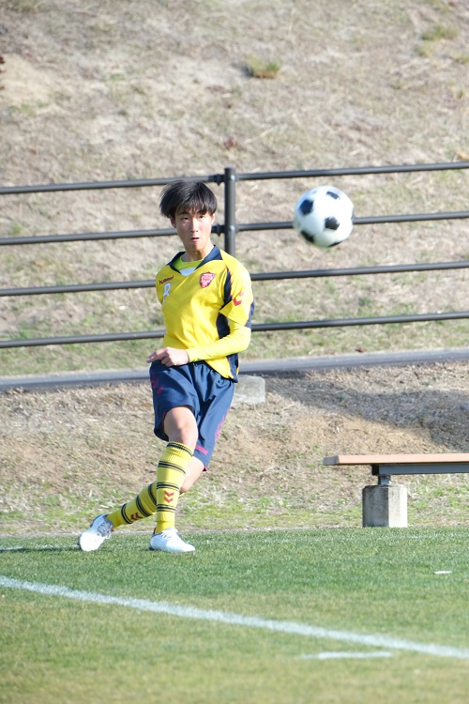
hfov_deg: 3.1
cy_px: 352
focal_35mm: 450
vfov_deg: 4.6
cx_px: 234
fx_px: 8793
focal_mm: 300
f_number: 6.4
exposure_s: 1/500
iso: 640
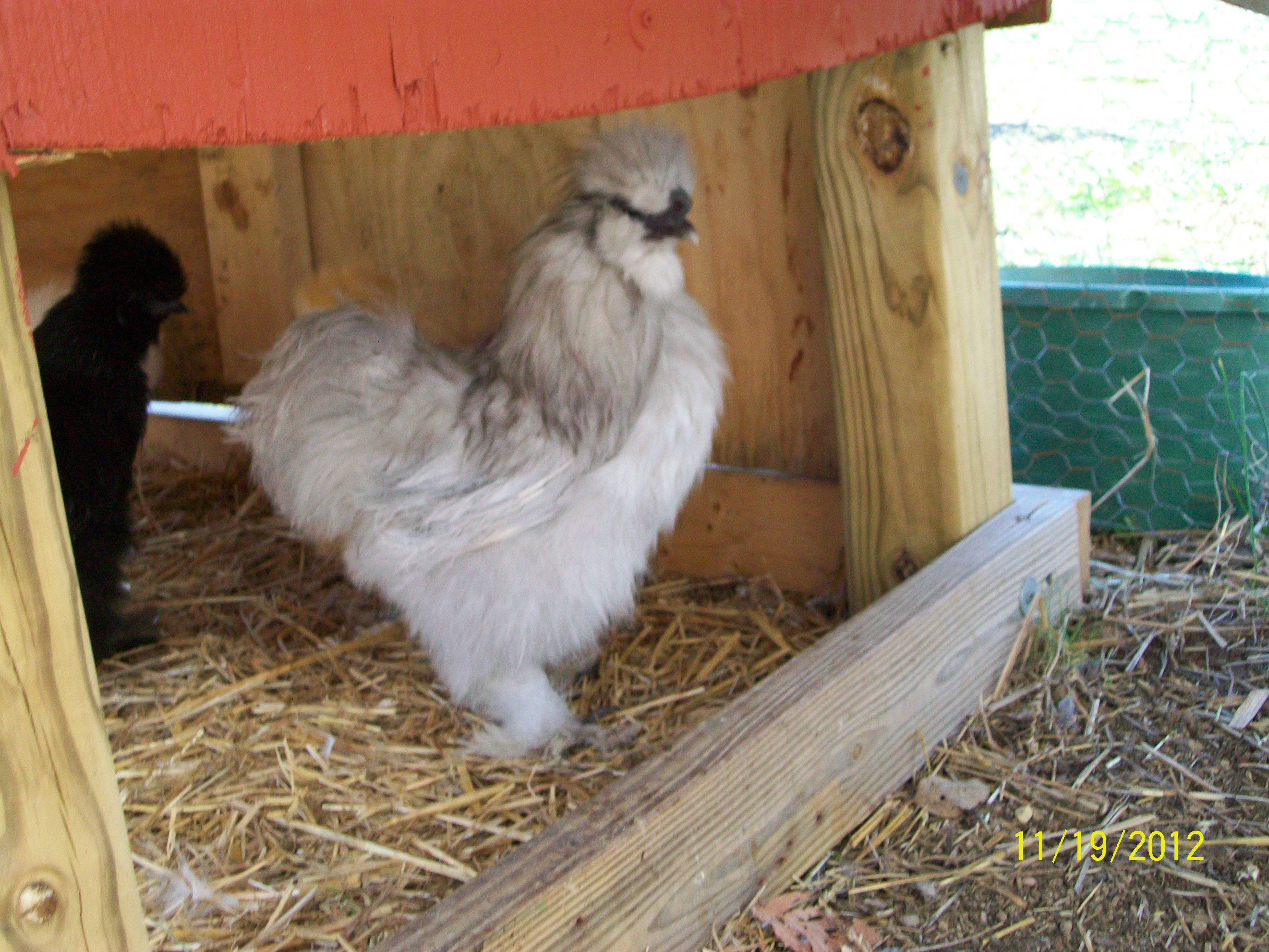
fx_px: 1833
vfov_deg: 29.1
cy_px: 476
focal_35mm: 50
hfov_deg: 38.2
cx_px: 634
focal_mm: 8.8
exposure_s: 1/100
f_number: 3.6
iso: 120
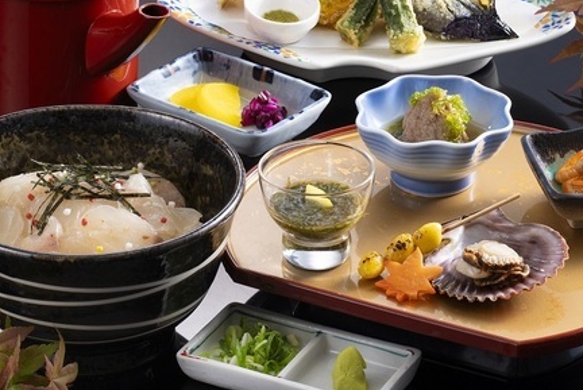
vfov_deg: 7.8
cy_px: 166
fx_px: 2853
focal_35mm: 176
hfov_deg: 11.7
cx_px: 310
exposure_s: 1/100
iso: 400
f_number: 11
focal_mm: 85
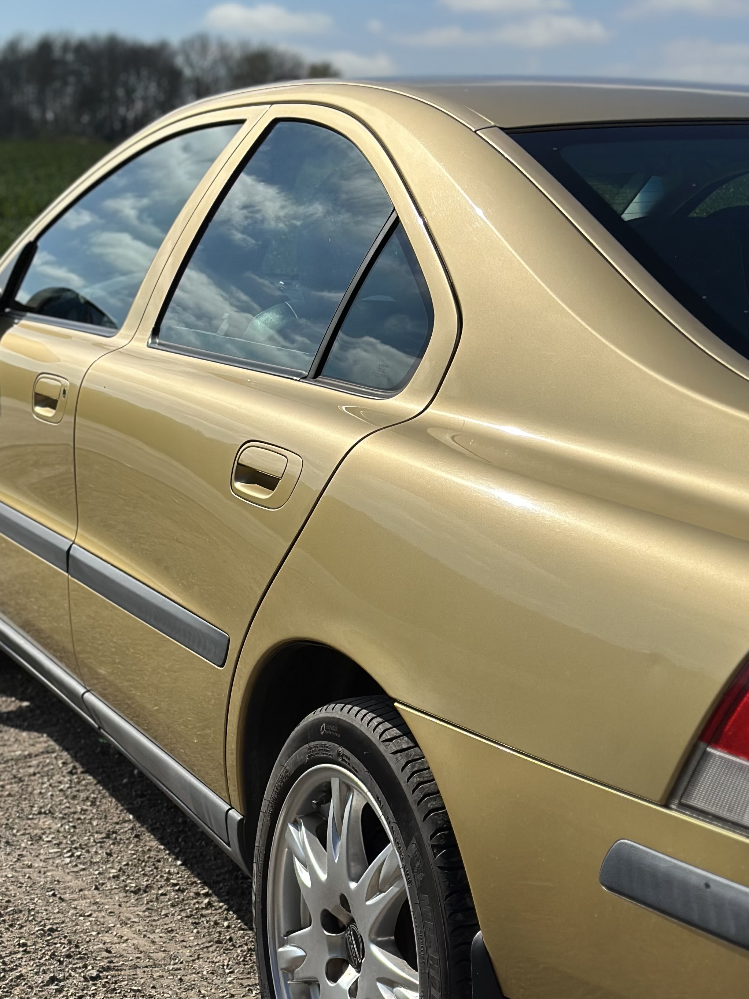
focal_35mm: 71
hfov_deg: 20.7
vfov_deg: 27.4
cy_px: 566
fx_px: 2049
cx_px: 326
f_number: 1.78
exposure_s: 1/13699
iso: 100
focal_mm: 6.86
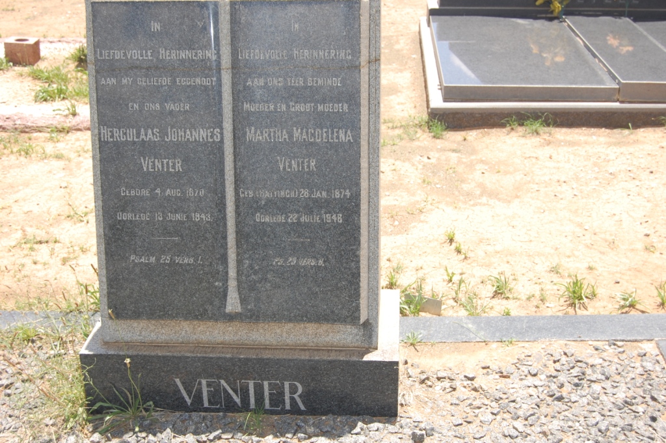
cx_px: 333
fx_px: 943
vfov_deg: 26.4
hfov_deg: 38.9
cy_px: 222
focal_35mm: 51
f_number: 5.6
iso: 280
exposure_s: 1/500
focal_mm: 34
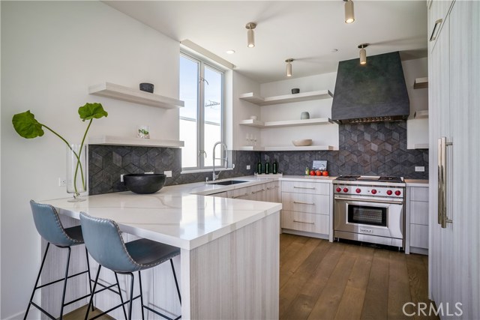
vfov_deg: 67.4
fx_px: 240
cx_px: 240
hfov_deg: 90.0
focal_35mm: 18
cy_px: 160
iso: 125
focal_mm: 18
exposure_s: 1/200
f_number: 8
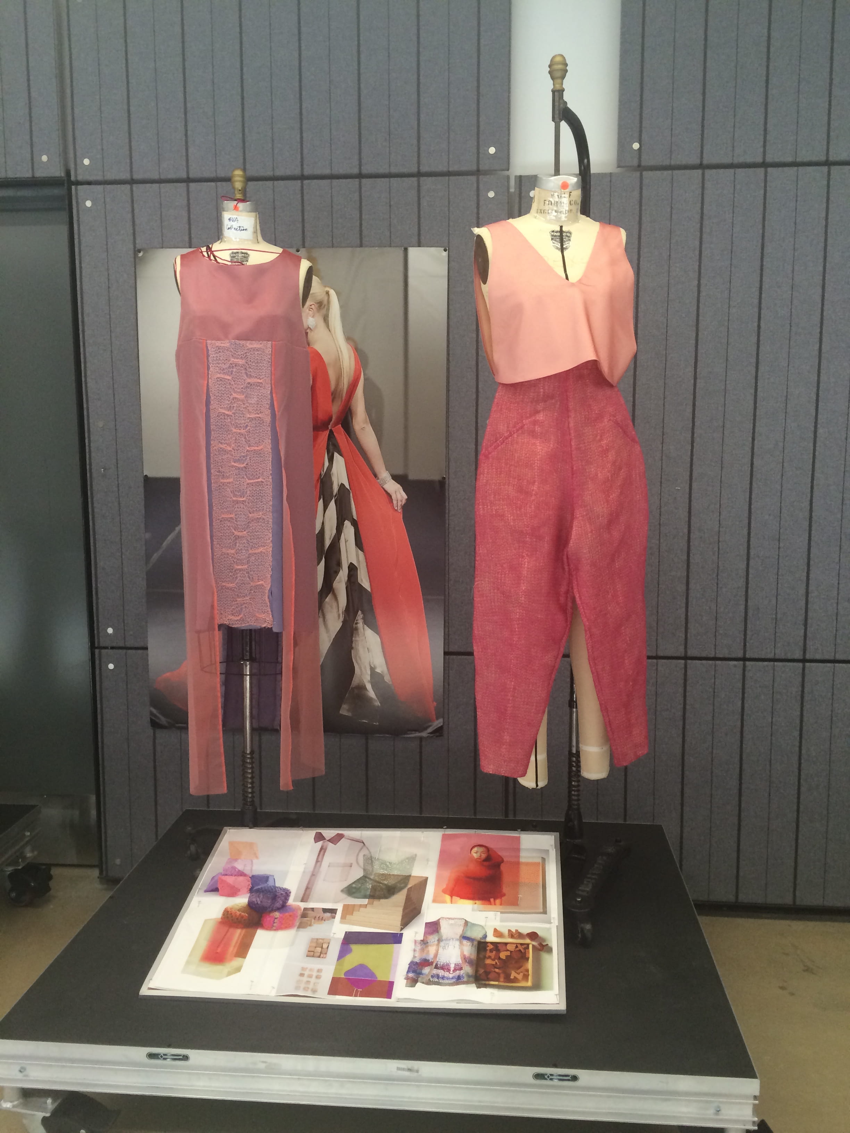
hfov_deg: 48.2
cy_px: 566
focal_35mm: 29
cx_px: 425
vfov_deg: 61.7
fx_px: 949
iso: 40
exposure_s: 1/30
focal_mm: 4.15
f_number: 2.2
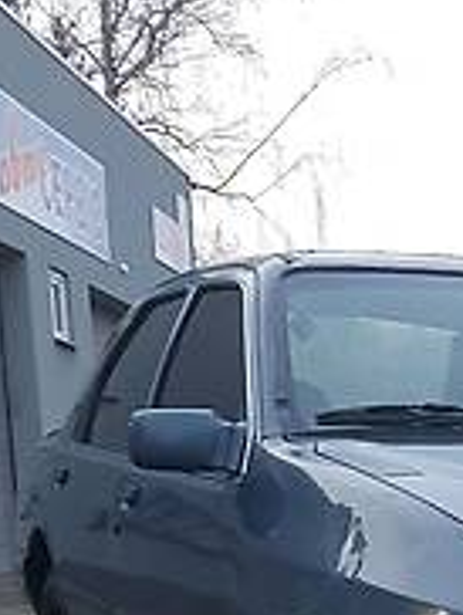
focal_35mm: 89
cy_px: 990
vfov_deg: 18.7
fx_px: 1583
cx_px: 510
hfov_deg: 16.2
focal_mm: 3.9
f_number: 1.7
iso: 160
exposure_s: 1/25
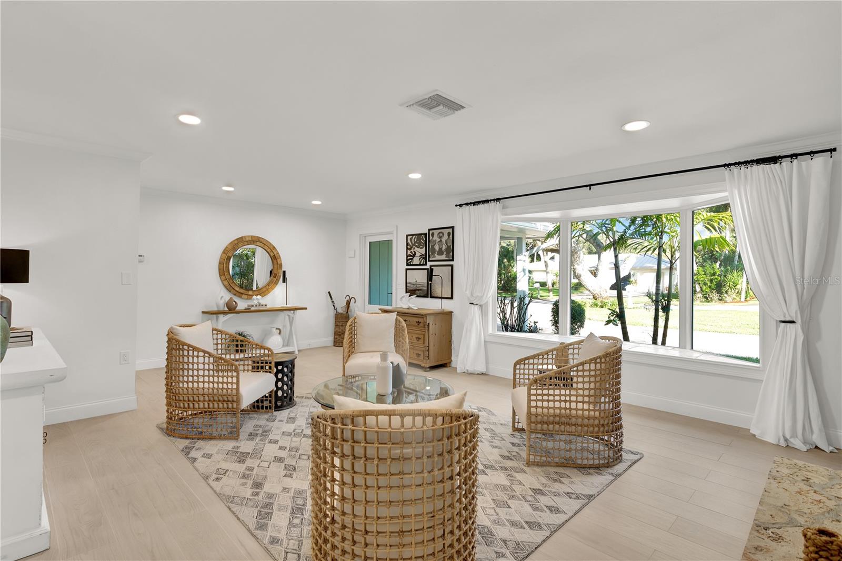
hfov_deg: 95.0
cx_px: 421
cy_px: 280
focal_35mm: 16
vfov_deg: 72.0
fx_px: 386
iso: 320
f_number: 6.3
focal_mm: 11
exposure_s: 1/15
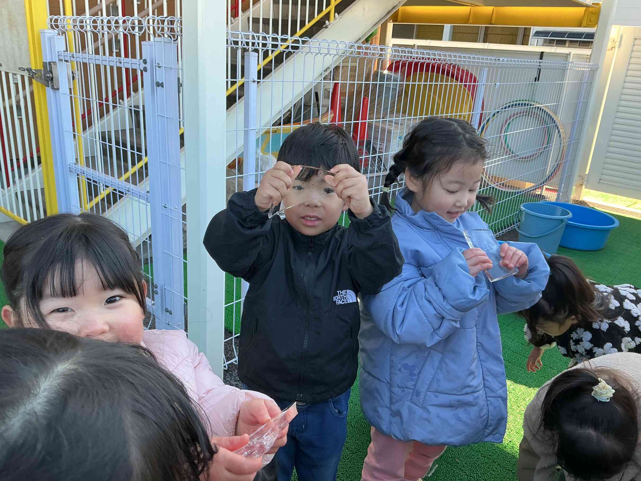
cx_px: 320
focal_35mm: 29
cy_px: 240
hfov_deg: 61.7
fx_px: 537
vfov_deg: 48.2
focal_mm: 3
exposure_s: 1/120
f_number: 1.8
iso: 20
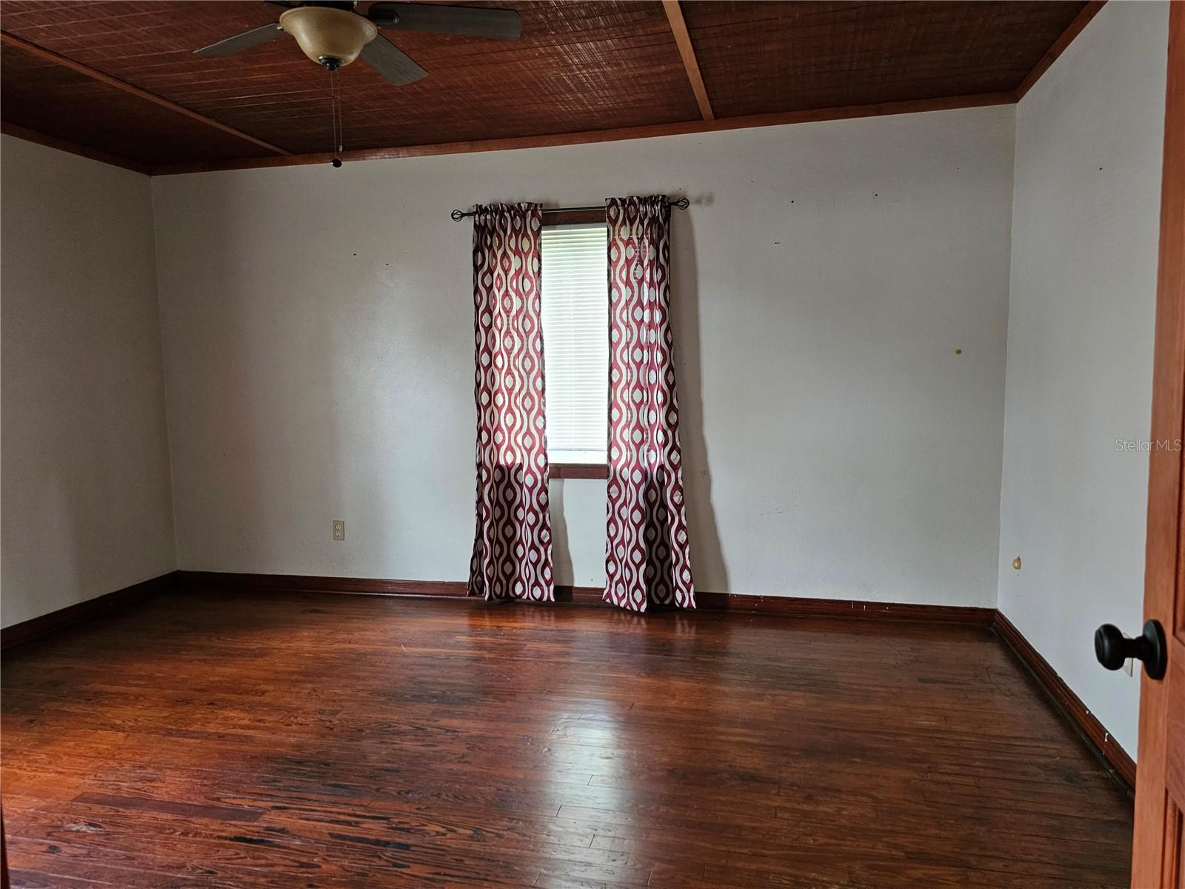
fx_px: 787
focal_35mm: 23
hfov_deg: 73.9
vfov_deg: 58.9
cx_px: 592
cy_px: 444
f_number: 1.7
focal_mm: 6.3
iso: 800
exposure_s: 1/42
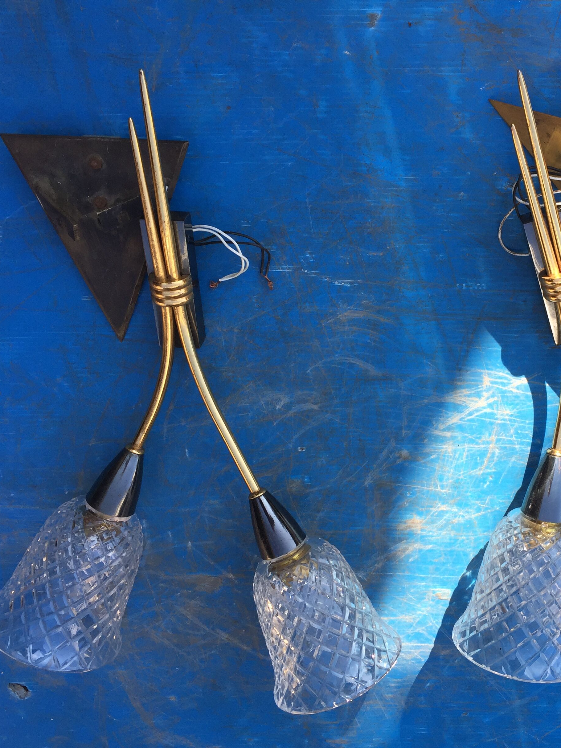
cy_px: 373
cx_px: 428
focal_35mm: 39
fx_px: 843
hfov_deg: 35.9
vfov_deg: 47.9
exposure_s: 1/444
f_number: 2.2
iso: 32
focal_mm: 4.15
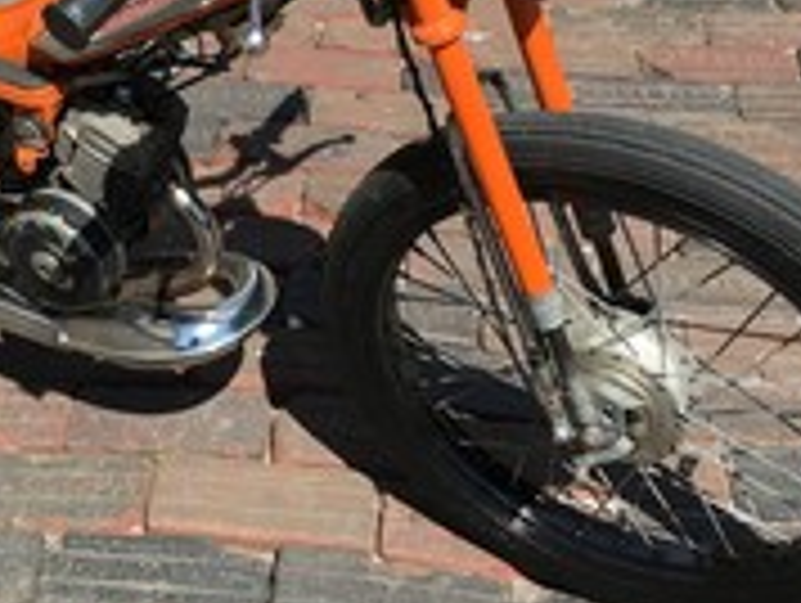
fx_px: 1506
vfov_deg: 22.3
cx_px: 176
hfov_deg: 29.2
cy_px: 112
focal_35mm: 65
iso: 25
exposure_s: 1/1374
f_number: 2.2
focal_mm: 4.15
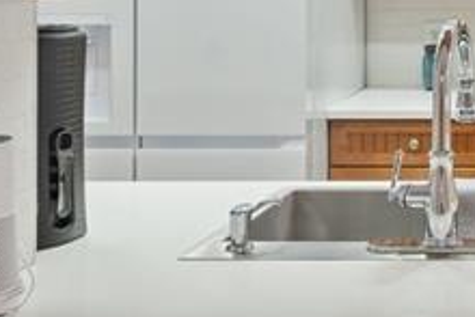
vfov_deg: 16.8
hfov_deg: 23.0
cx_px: 609
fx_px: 1043
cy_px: -28
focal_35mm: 79
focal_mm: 17
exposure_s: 1.3
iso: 320
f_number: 8
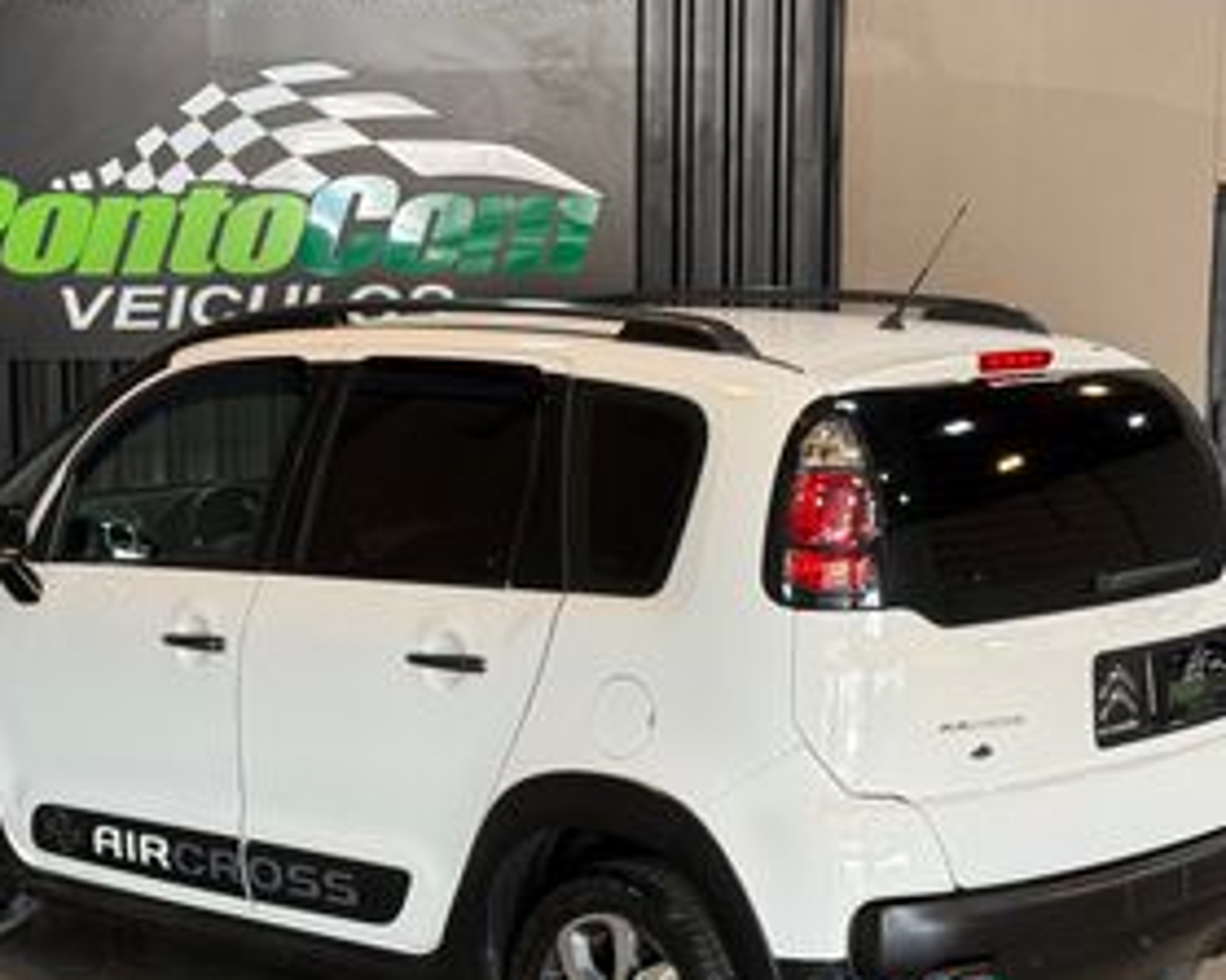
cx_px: 642
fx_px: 2866
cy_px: 549
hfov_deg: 24.1
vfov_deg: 19.4
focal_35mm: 79
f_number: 1.78
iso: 100
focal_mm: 6.76
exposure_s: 1/60
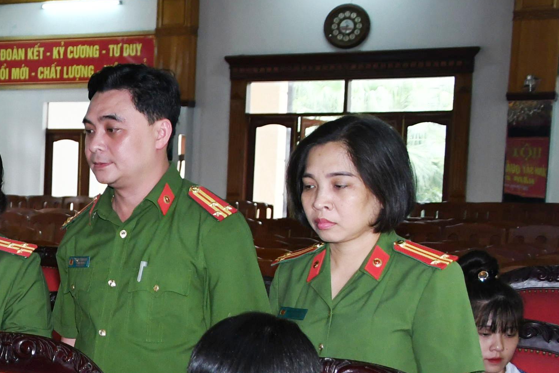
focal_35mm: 93
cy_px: 329
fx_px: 1444
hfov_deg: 20.0
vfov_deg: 14.6
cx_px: -183
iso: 1250
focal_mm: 22
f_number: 3.8
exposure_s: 1/250
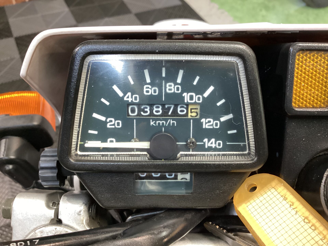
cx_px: 164
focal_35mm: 31
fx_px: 294
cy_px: 123
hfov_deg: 58.4
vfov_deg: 45.4
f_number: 2.4
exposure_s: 1/30
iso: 500
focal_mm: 3.3
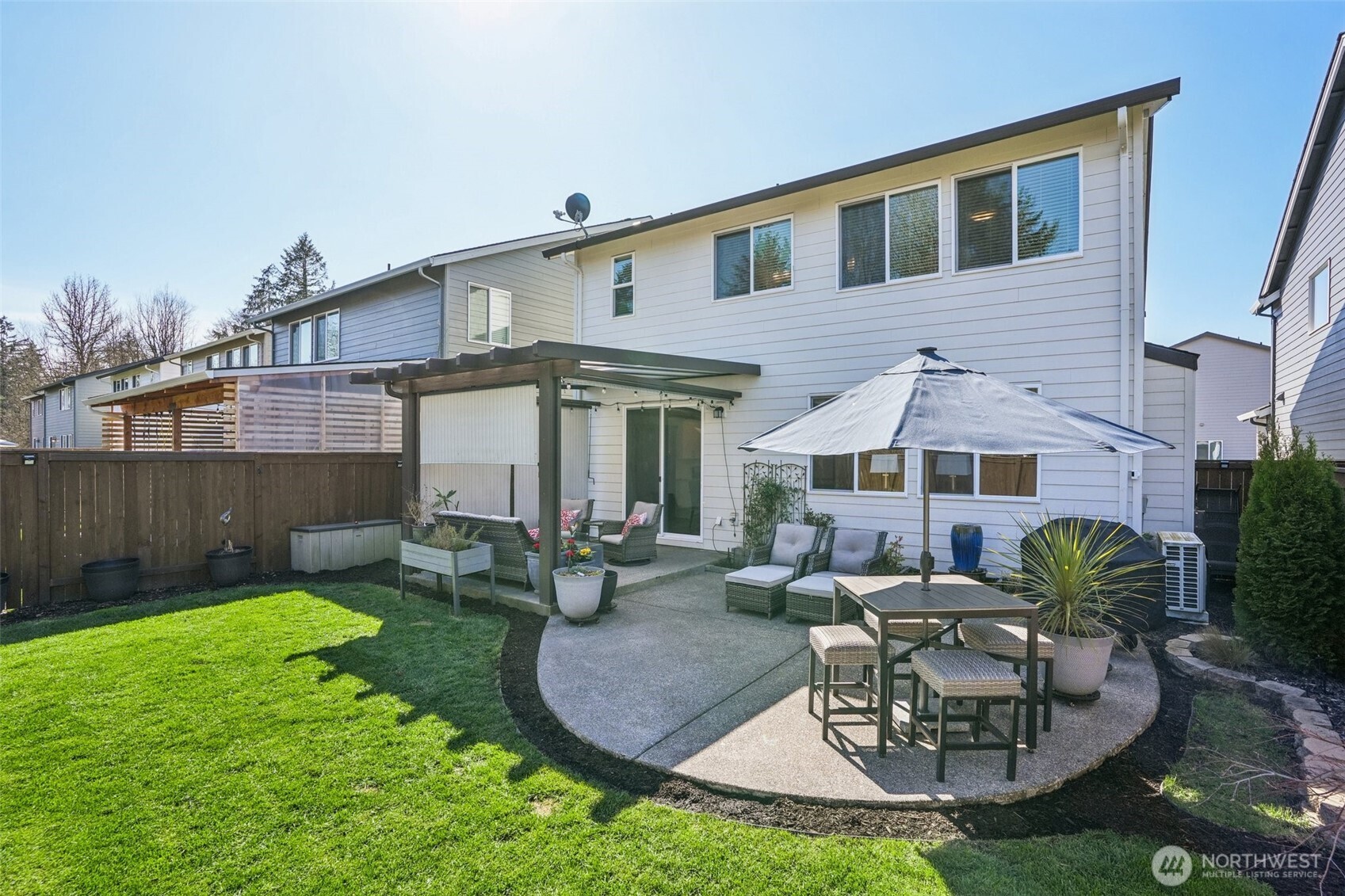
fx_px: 598
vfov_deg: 73.7
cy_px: 448
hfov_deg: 96.7
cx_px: 672
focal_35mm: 16
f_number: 8
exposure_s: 1/400
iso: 400
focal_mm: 16
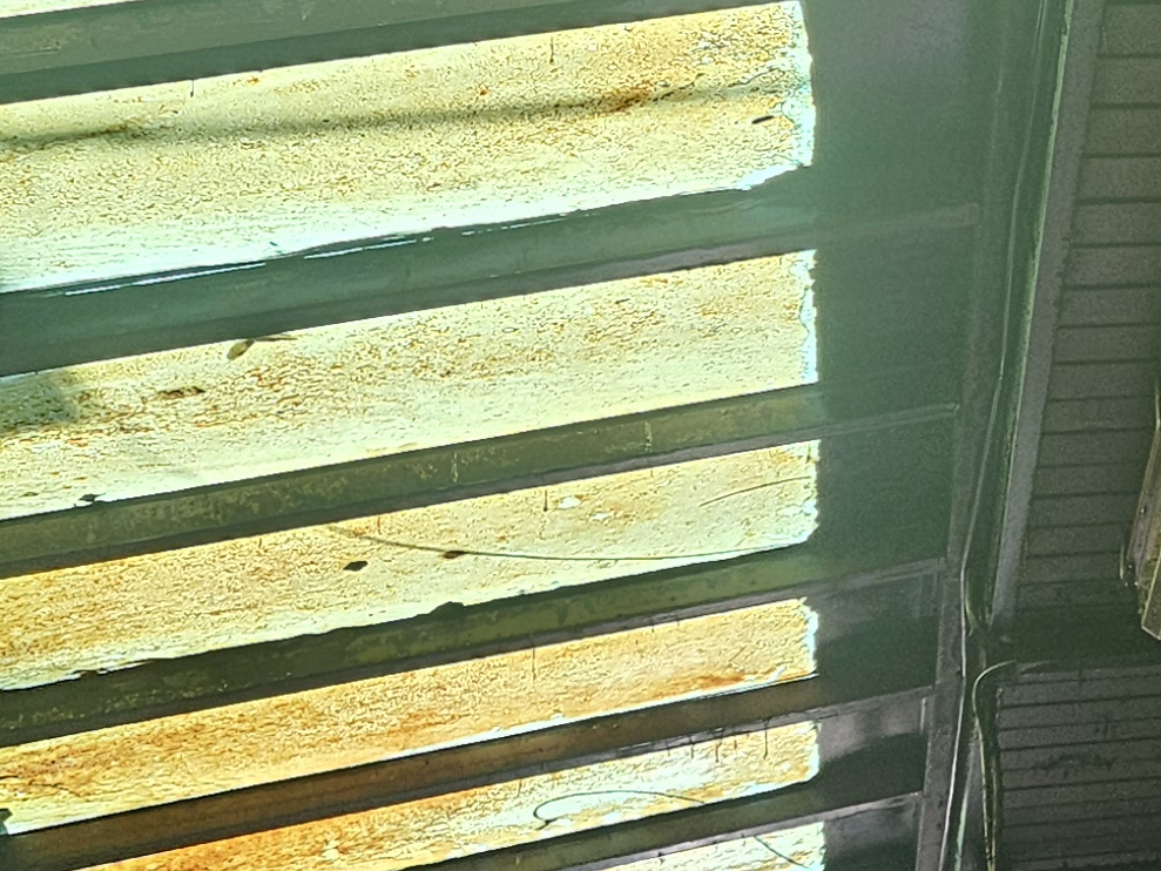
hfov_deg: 18.7
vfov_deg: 15.9
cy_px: 313
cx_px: 1728
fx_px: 3120
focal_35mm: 93
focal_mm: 5.4
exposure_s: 1/180
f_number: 1.8
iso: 80
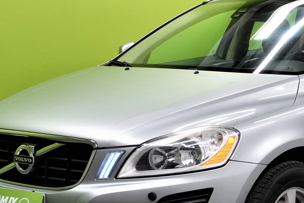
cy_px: 115
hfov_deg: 19.1
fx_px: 895
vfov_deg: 12.9
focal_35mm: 106
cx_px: 247
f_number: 9
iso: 400
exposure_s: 1/15
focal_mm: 28
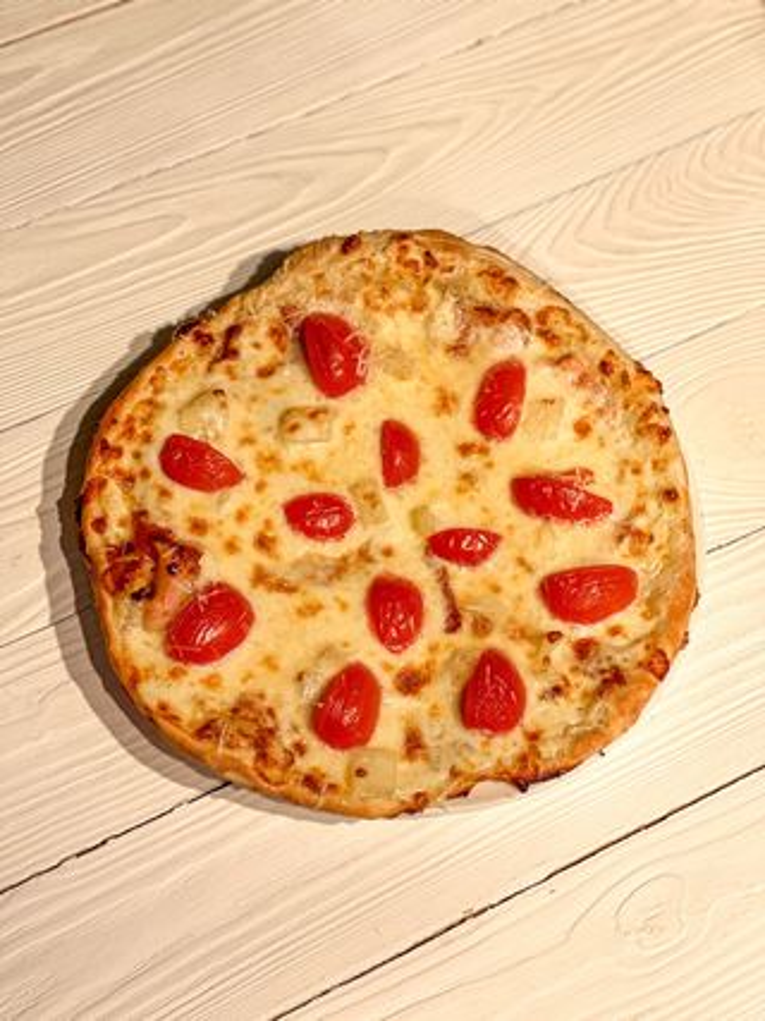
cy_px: 510
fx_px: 2270
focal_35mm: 77
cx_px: 382
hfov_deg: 19.1
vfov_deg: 25.3
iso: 32
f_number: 2.8
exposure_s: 1/120
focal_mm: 9
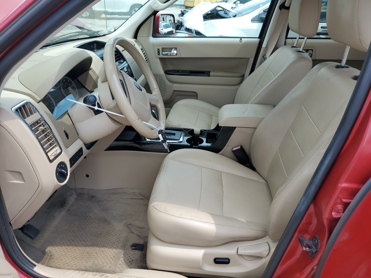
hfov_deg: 67.3
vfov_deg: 53.1
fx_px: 279
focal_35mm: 26
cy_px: 139
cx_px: 186
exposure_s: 1/769
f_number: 1.5
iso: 50
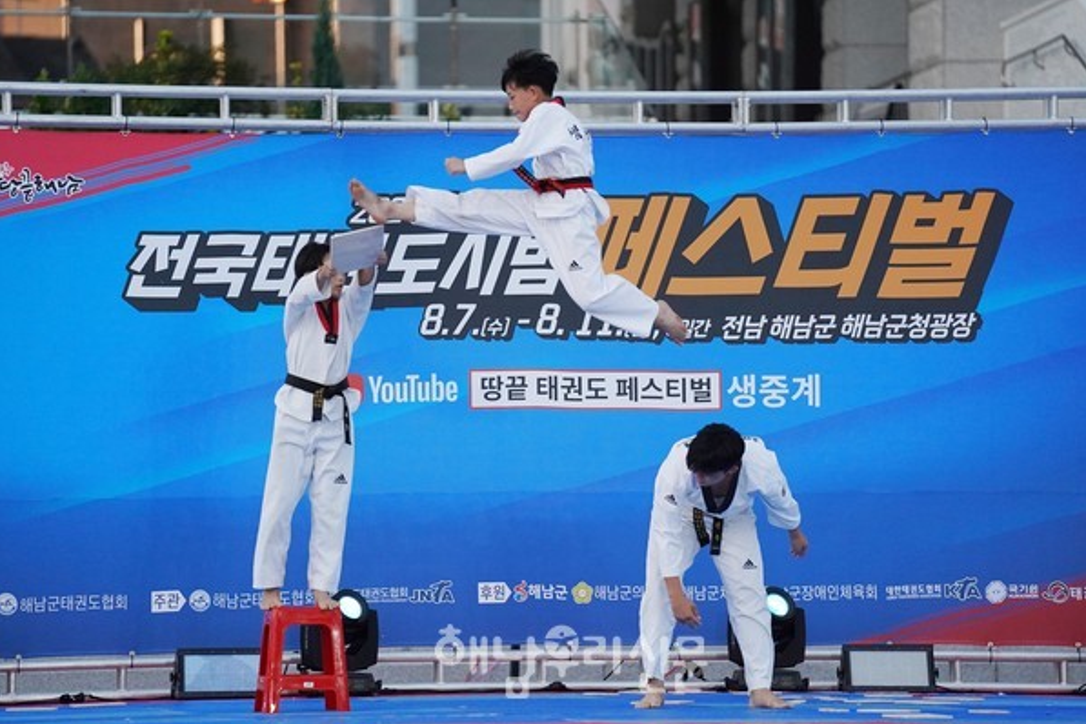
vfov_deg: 6.9
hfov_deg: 10.3
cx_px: 544
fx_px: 6003
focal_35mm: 199
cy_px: 362
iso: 2500
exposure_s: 1/2500
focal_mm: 198
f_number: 2.8
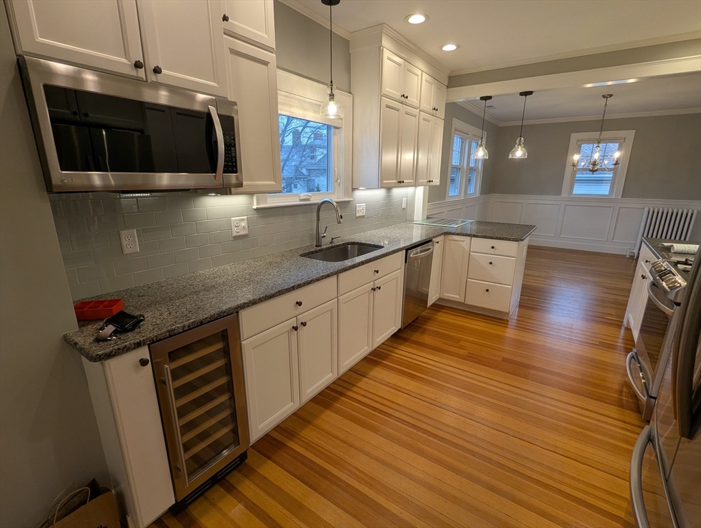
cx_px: 350
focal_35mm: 16
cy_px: 264
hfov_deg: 94.4
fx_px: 324
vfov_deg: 78.2
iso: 90
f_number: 2.2
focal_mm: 2.35
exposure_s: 1/120
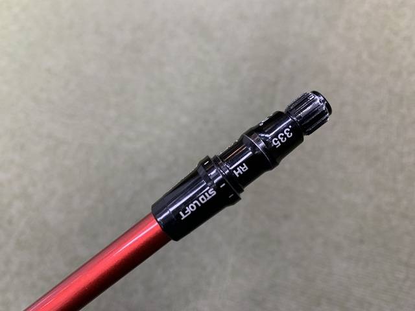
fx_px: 312
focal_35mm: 26
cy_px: 156
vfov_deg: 53.1
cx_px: 208
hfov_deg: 67.3
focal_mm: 4.25
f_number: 1.8
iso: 200
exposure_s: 1/60
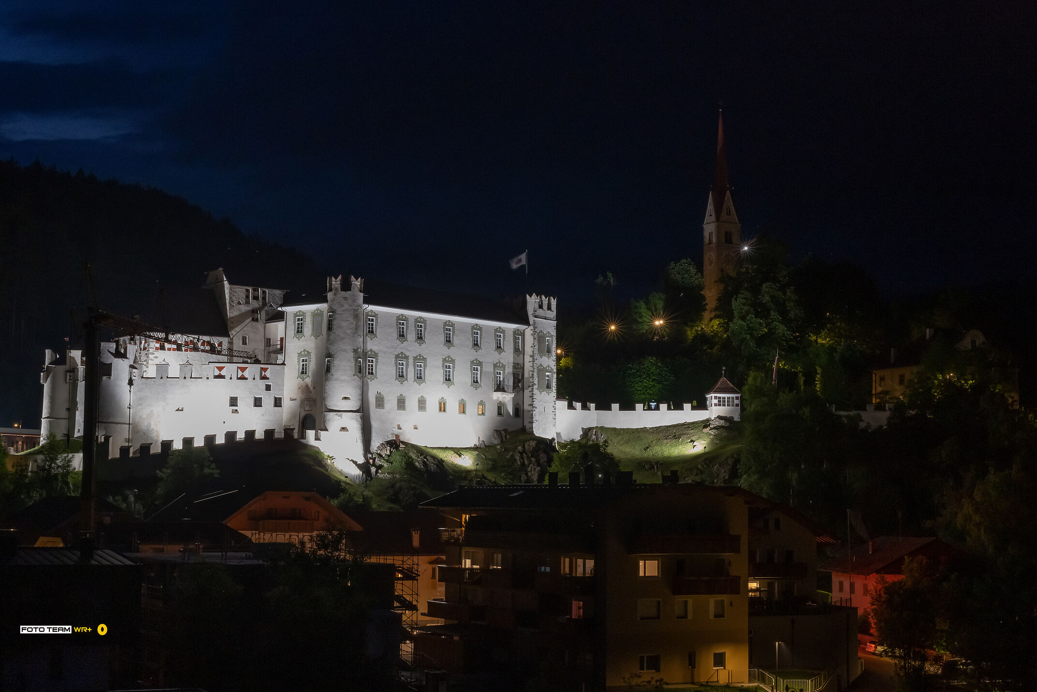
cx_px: 484
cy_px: 326
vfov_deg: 24.2
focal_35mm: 56
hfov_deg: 35.6
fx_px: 1613
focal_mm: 50
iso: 1600
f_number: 16
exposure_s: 2
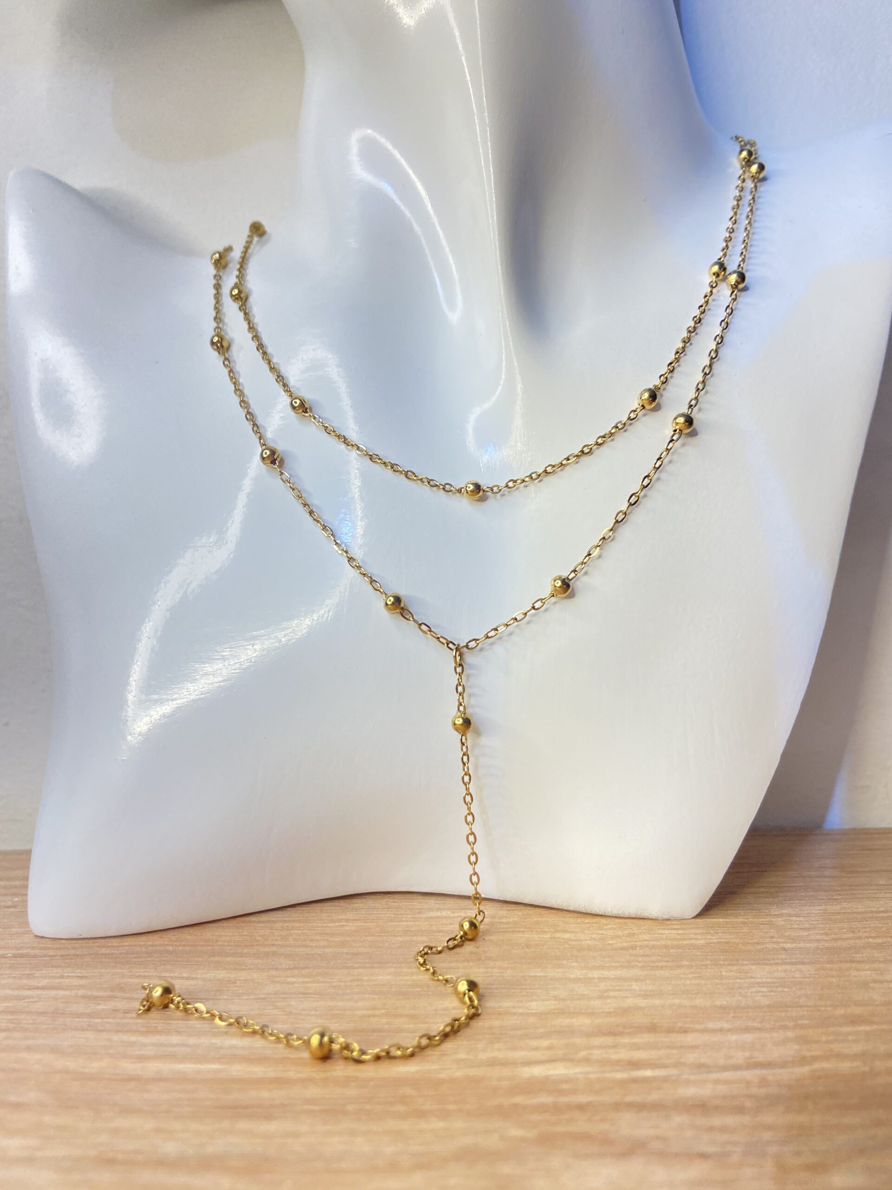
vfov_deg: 67.3
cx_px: 446
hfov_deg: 53.1
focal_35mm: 26
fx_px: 893
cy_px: 595
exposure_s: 1/60
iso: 160
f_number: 1.8
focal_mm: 4.25
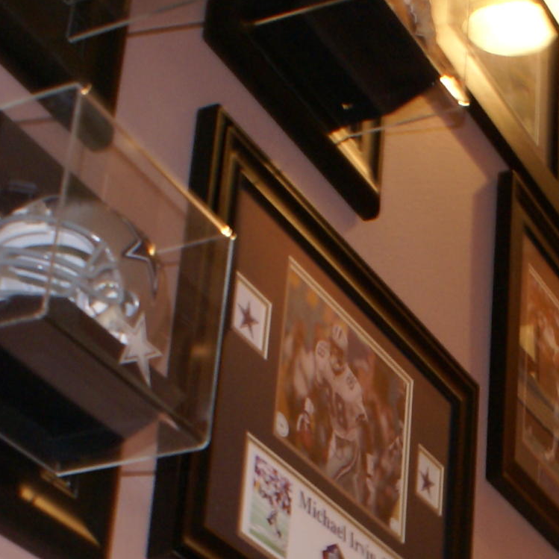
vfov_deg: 17.6
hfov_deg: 18.2
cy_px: 741
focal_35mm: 92
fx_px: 1681
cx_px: 615
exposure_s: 1/4
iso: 400
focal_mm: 18
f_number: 5.6
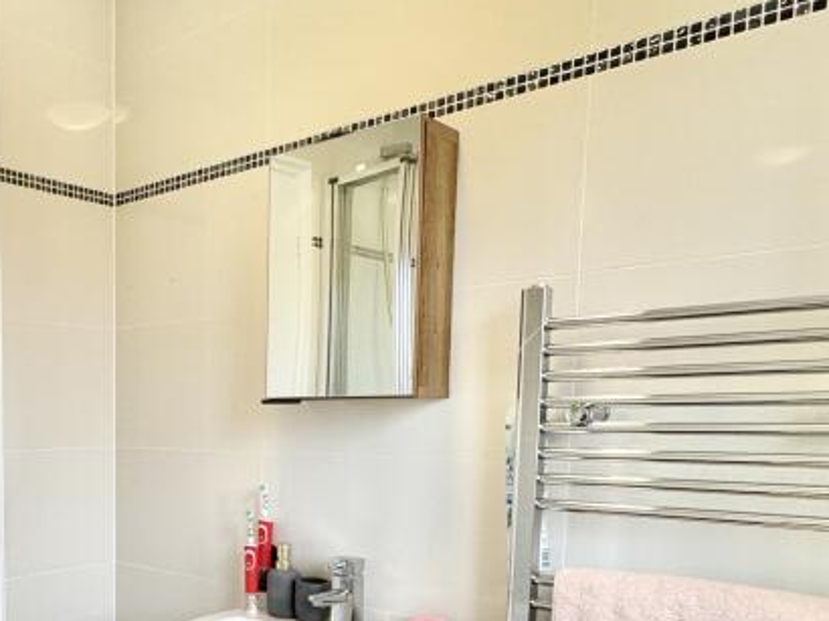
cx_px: 85
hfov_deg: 47.4
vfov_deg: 39.1
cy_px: 496
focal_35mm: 35
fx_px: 838
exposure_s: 1/100
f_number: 2.2
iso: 200
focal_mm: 2.22
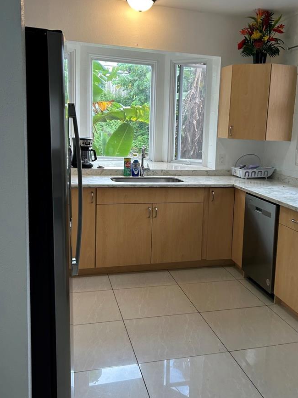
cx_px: 191
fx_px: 413
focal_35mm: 36
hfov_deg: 39.3
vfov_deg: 51.4
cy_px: 193
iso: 40
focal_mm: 5.7
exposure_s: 1/120
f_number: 1.5
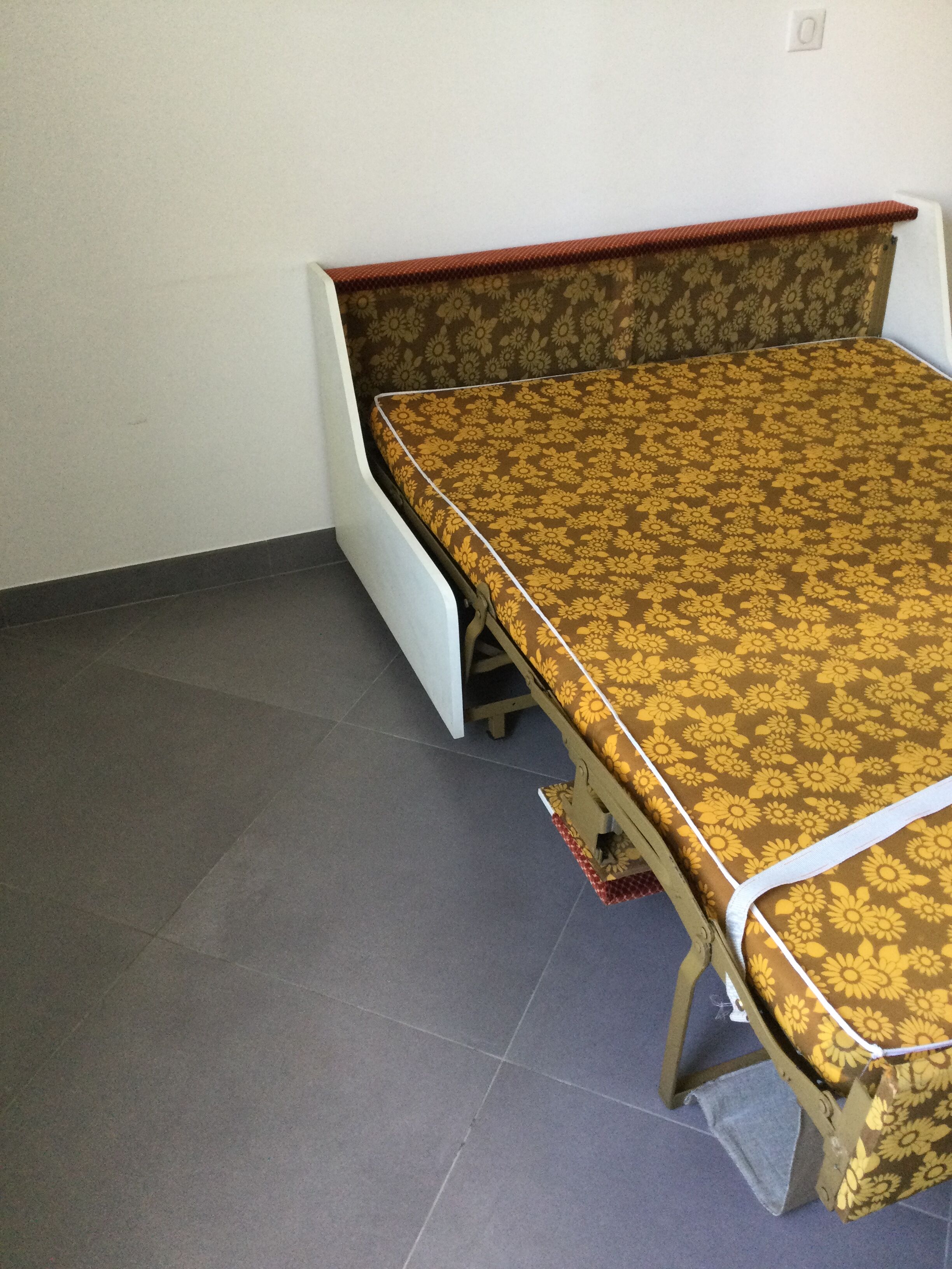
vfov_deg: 58.4
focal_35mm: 31
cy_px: 634
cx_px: 476
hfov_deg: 45.4
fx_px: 1137
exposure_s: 1/33
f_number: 2.4
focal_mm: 3.3
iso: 125
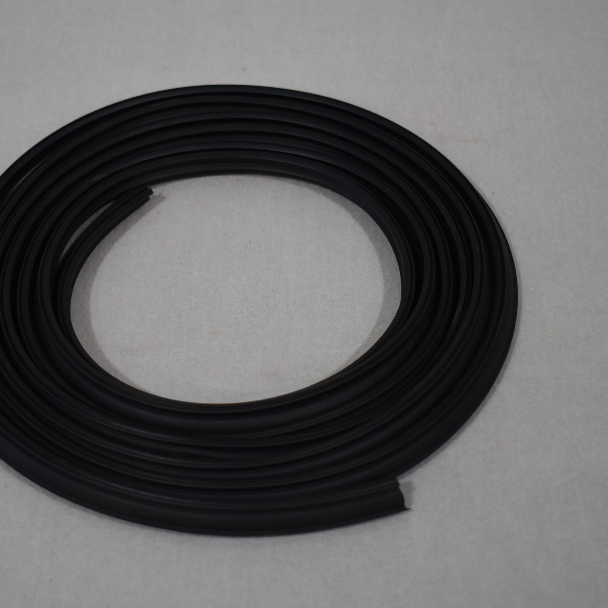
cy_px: 304
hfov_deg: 24.9
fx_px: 1371
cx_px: 236
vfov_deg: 25.0
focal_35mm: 69
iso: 720
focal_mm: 36
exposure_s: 1/250
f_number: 4.8
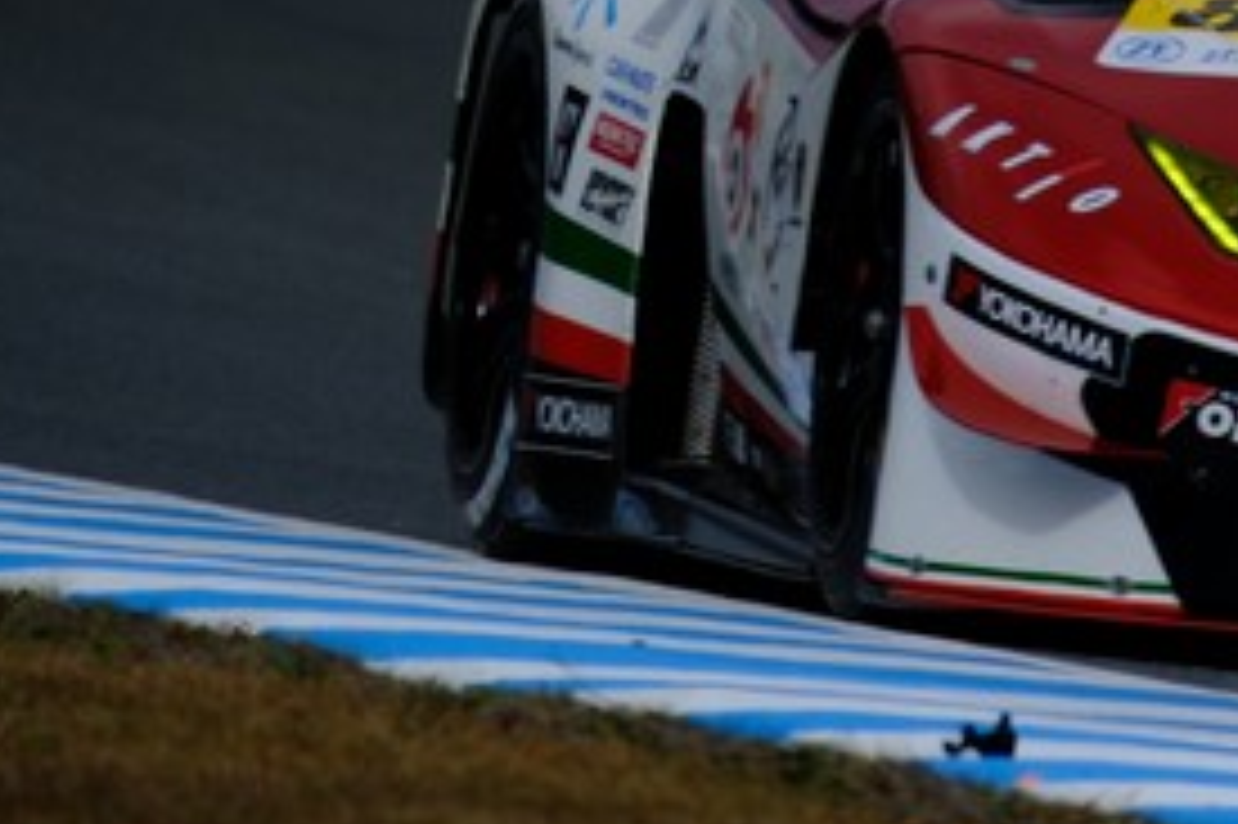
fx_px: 80934
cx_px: 1517
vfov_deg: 0.6
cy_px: 176
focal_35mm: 2355
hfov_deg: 0.9
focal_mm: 600
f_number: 8
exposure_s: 1/1000
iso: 250
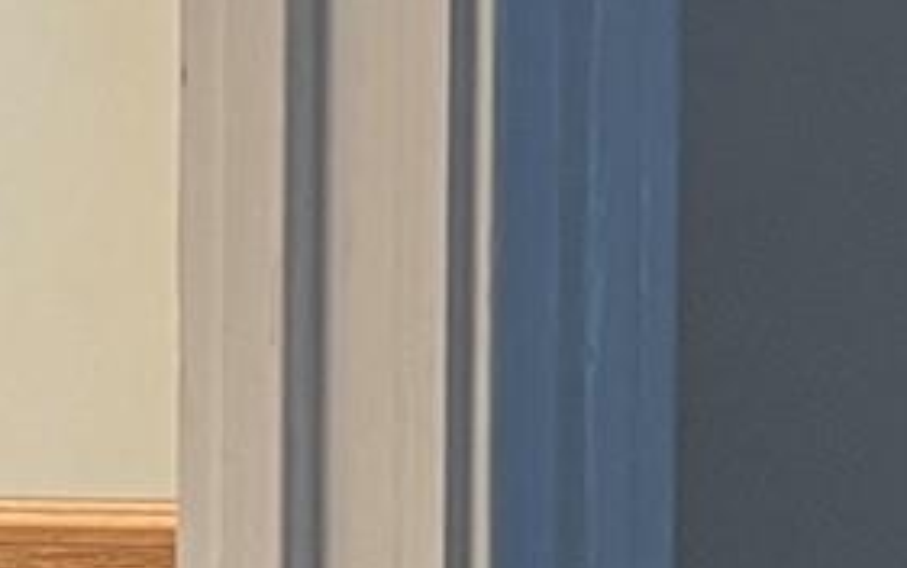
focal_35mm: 201
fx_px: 4971
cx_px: -526
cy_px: 604
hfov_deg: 10.0
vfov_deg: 6.5
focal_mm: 5.7
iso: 80
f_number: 1.5
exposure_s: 1/60
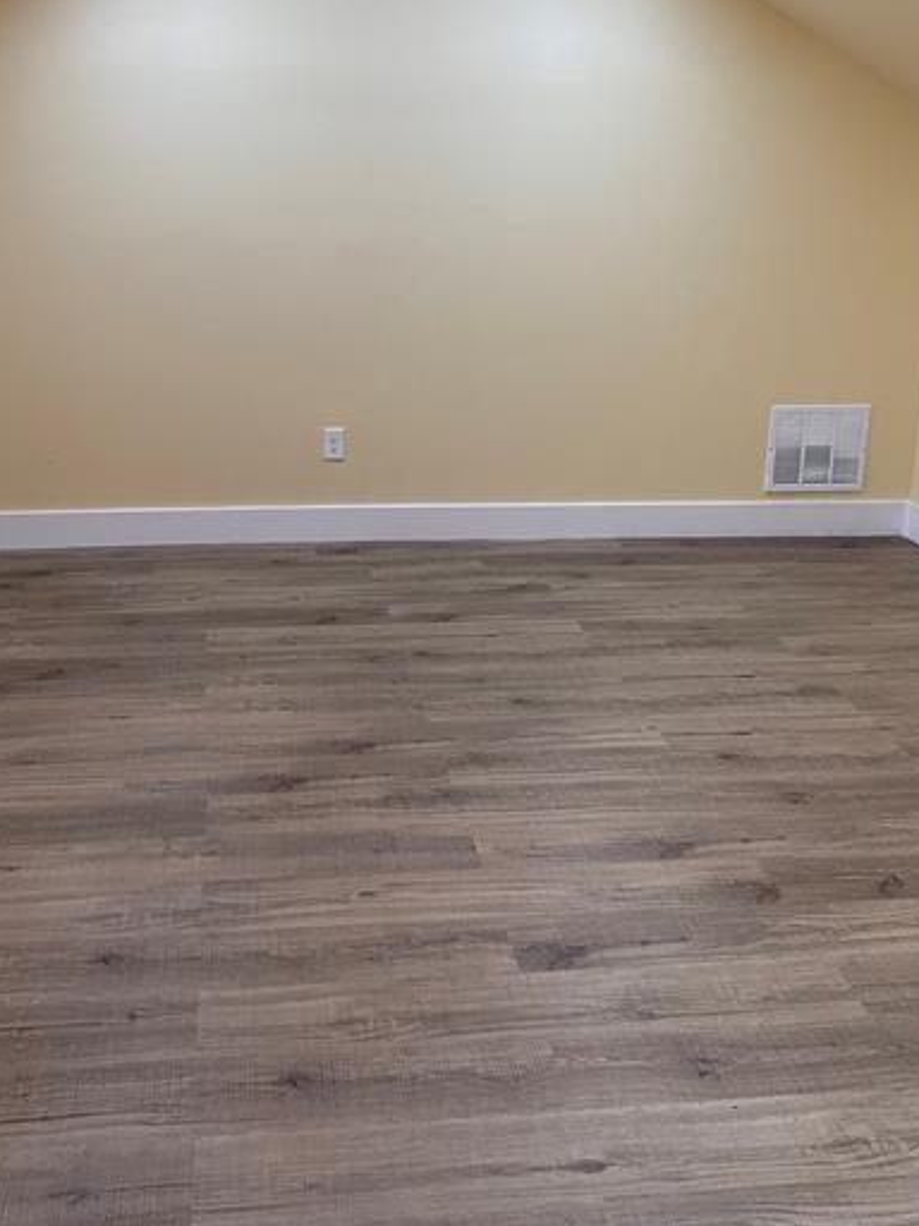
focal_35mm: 36
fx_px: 1274
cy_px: 486
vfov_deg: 51.0
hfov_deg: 39.6
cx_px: 412
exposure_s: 1/120
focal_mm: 6.86
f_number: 1.78
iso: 160
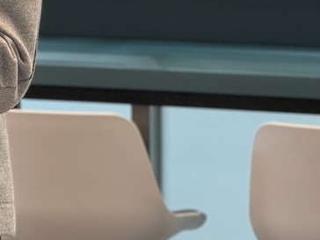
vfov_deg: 5.4
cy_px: -96
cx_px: -197
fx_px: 2505
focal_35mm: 271
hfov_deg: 7.2
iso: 160
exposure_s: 1/60
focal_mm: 9
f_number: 2.8
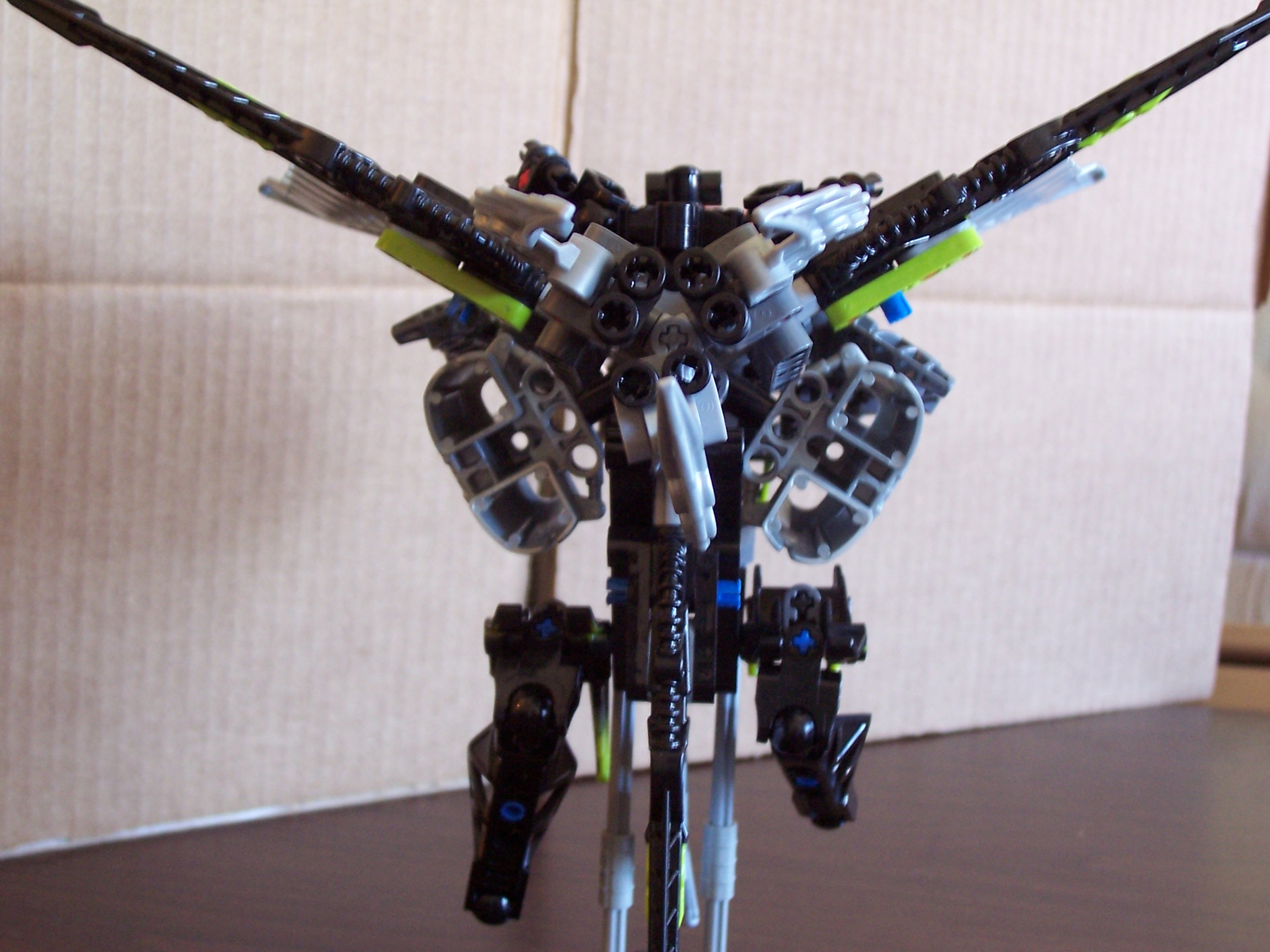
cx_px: 635
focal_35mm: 53
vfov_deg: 27.5
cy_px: 476
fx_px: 1944
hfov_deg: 36.2
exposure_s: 1/10
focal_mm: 8.6
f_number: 3.4
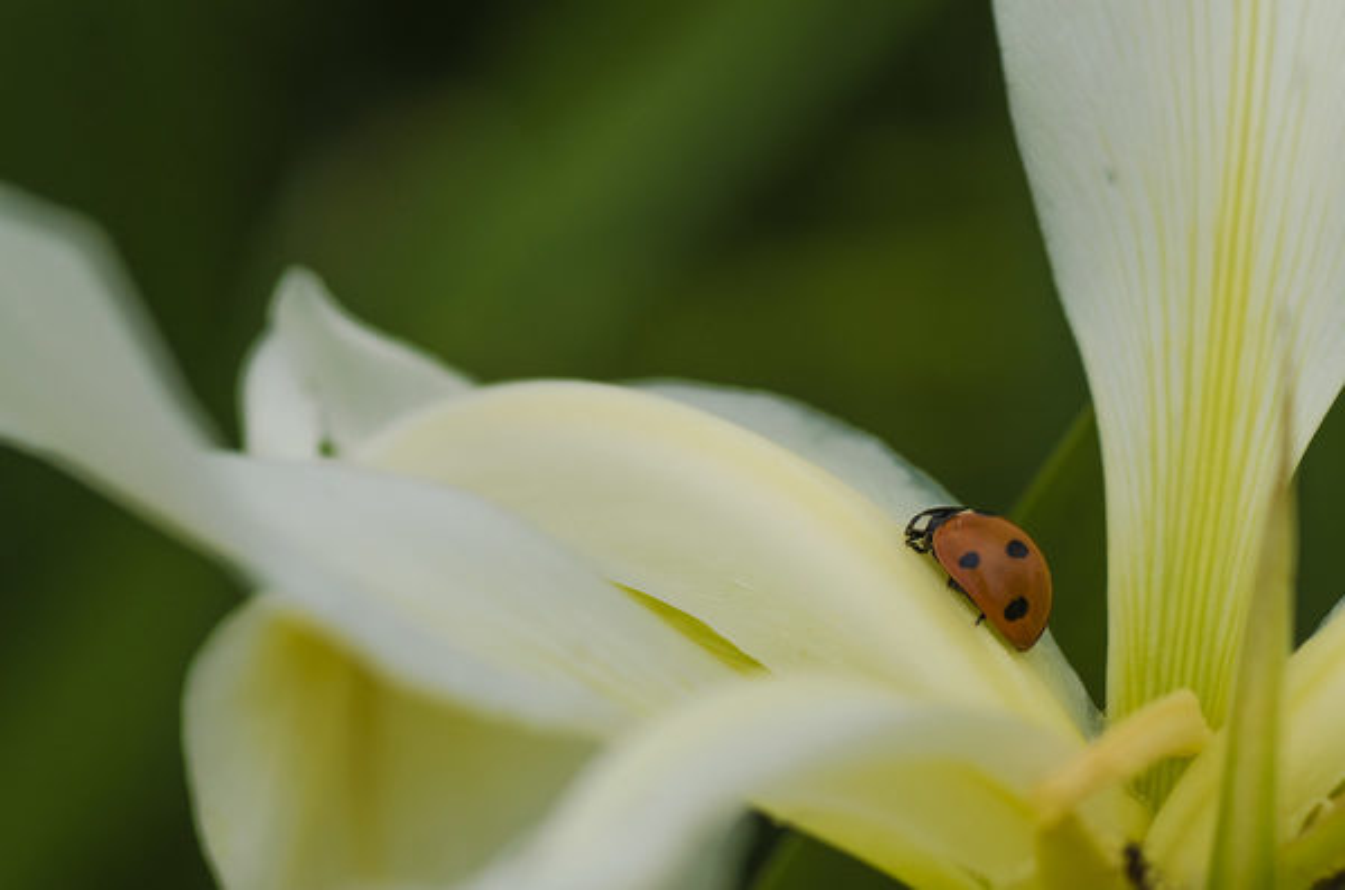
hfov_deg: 15.2
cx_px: 672
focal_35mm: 135
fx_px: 5032
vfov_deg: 10.1
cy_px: 445
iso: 500
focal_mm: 90
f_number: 11
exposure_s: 1/640
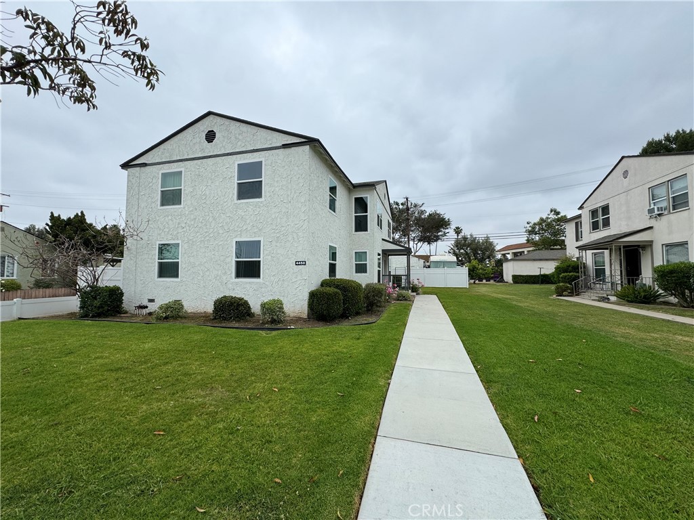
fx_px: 281
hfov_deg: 102.1
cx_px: 347
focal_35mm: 14
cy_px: 260
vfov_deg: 85.7
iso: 50
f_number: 2.2
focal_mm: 2.22
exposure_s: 1/1346
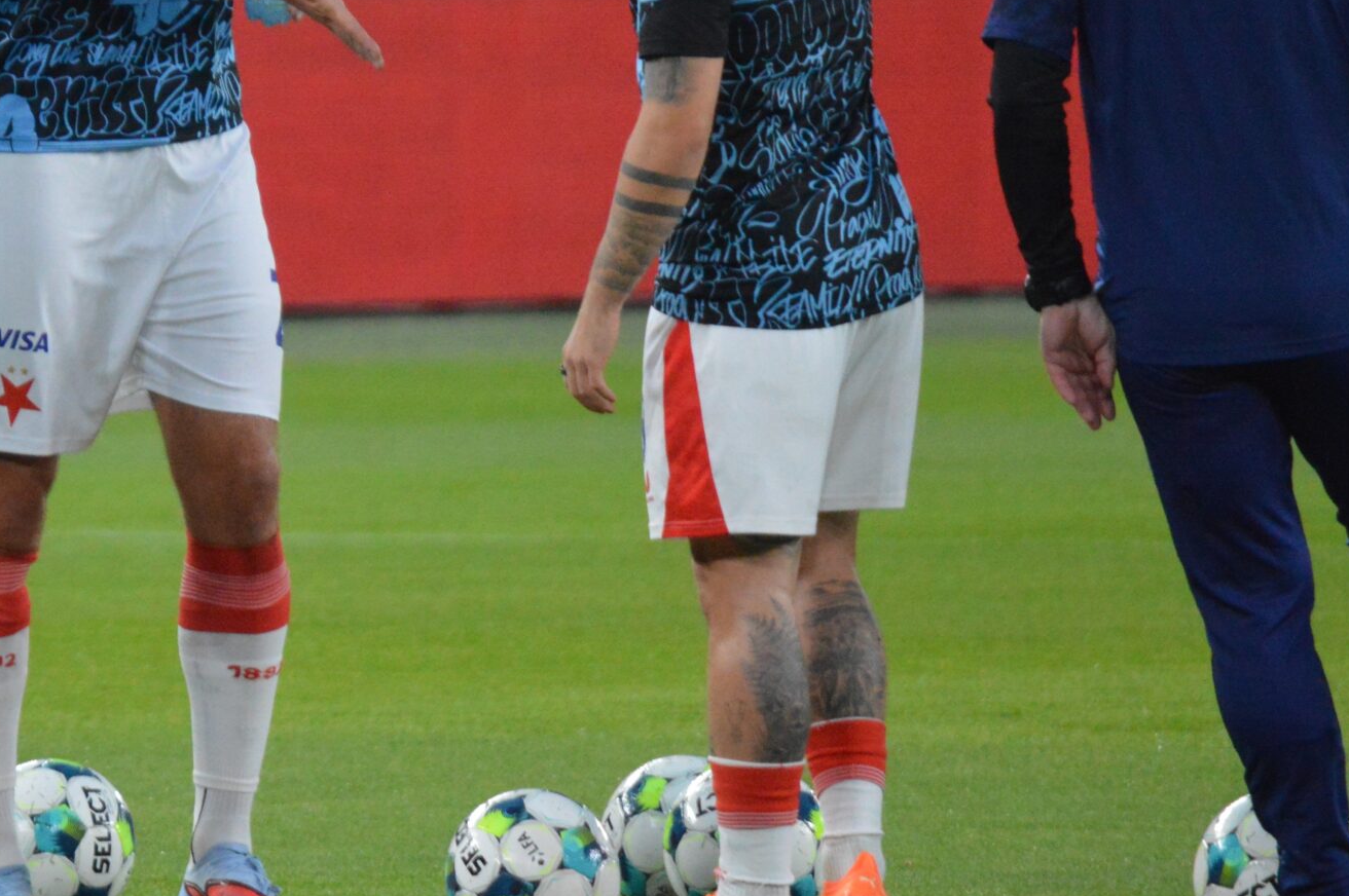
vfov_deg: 1.6
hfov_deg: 2.4
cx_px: 79
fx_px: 32867
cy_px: 113
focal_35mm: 878
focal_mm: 300
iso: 3200
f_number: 5.6
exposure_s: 1/640
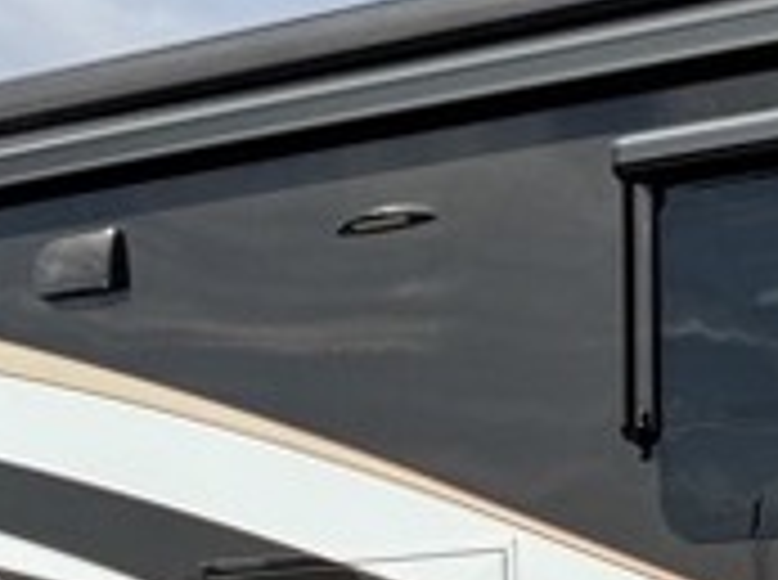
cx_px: 1268
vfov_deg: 10.6
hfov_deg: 13.2
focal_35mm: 139
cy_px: 558
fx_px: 3118
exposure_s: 1/5348
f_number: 1.78
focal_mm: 6.76
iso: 80
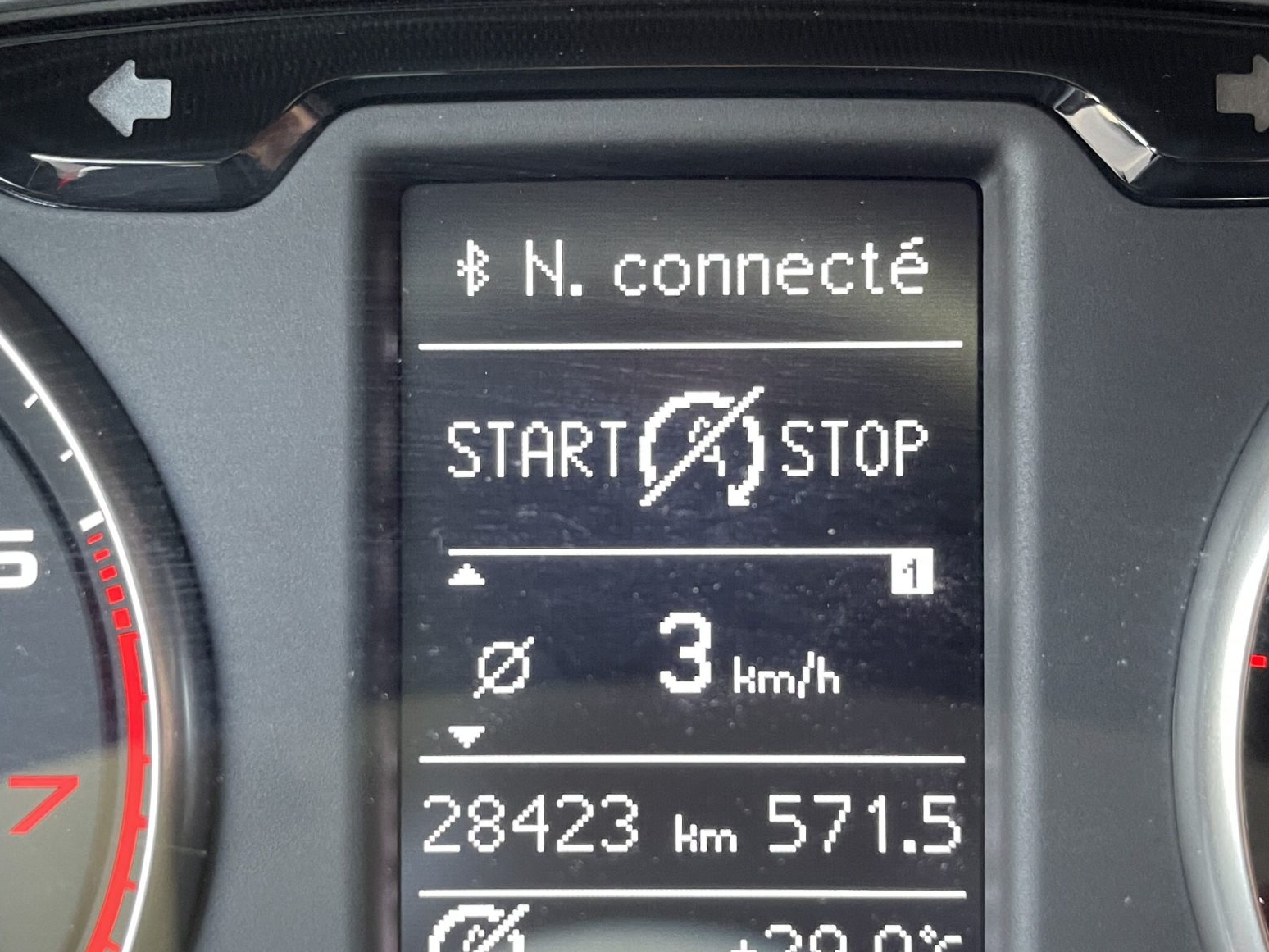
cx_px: 614
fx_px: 1576
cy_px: 490
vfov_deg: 33.6
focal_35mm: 43
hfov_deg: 43.8
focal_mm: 4.2
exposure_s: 1/41
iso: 320
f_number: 1.6
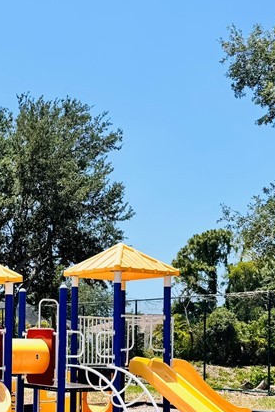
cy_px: 316
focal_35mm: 62
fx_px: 710
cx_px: 2
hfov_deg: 21.2
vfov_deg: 31.7
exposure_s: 1/4049
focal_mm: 6.76
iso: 80
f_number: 1.78
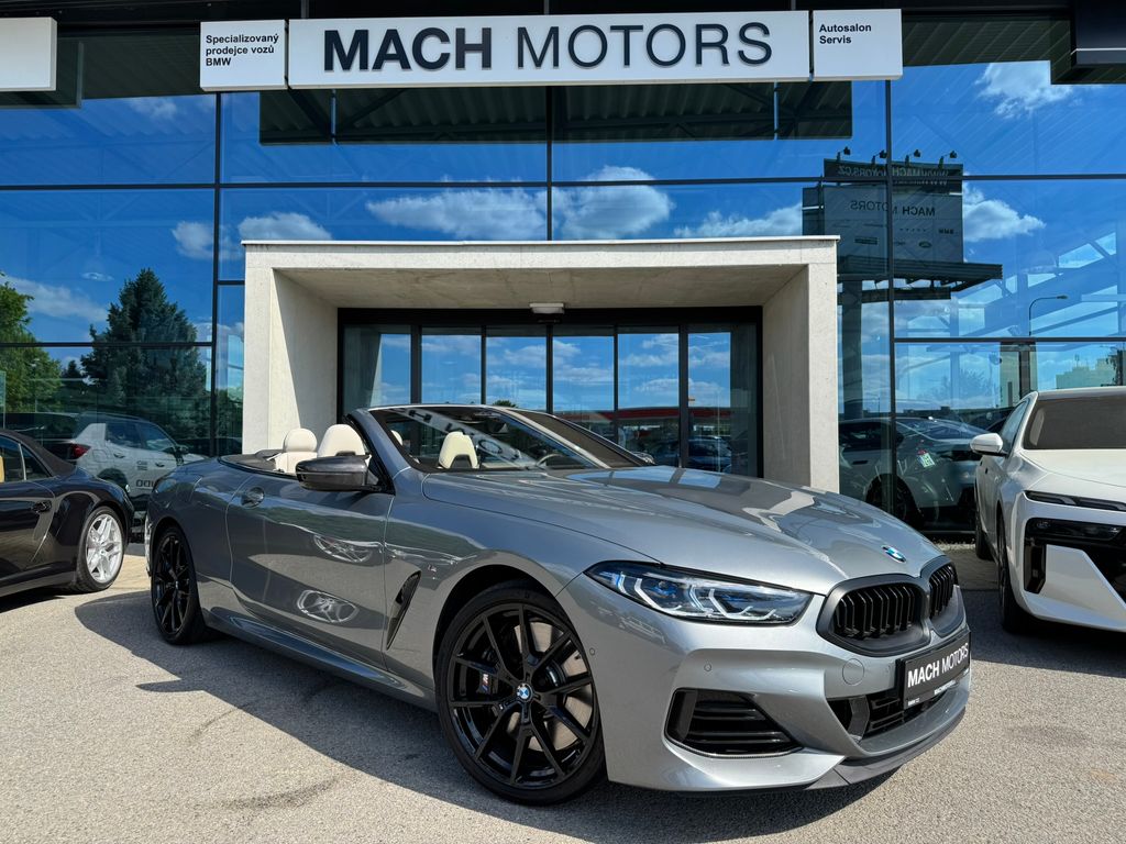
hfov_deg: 71.6
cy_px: 422
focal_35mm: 24
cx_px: 563
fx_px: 781
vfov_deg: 56.8
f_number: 1.78
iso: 80
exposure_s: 1/2506
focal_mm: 6.76
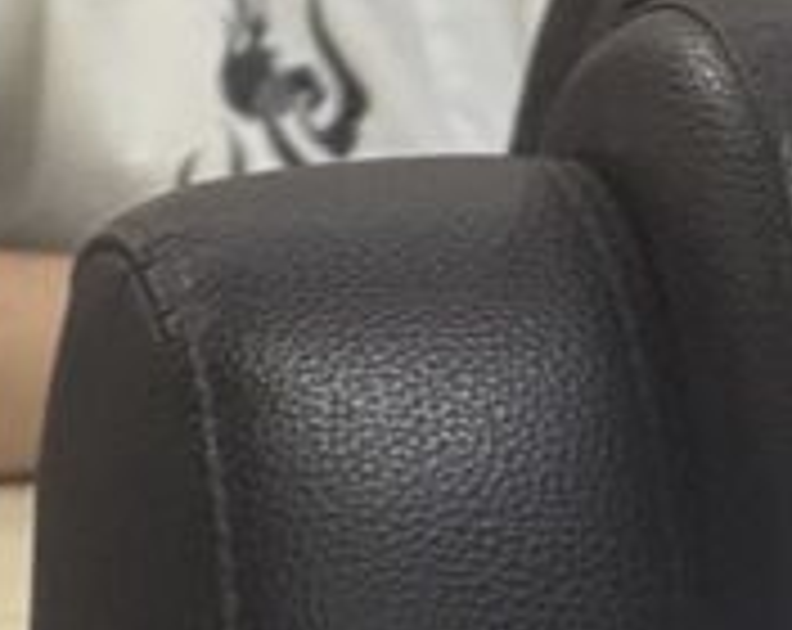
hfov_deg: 2.5
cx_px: 2326
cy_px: 396
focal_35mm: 774
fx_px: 18103
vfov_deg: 2.0
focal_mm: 15.66
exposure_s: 1/60
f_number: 2.8
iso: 320
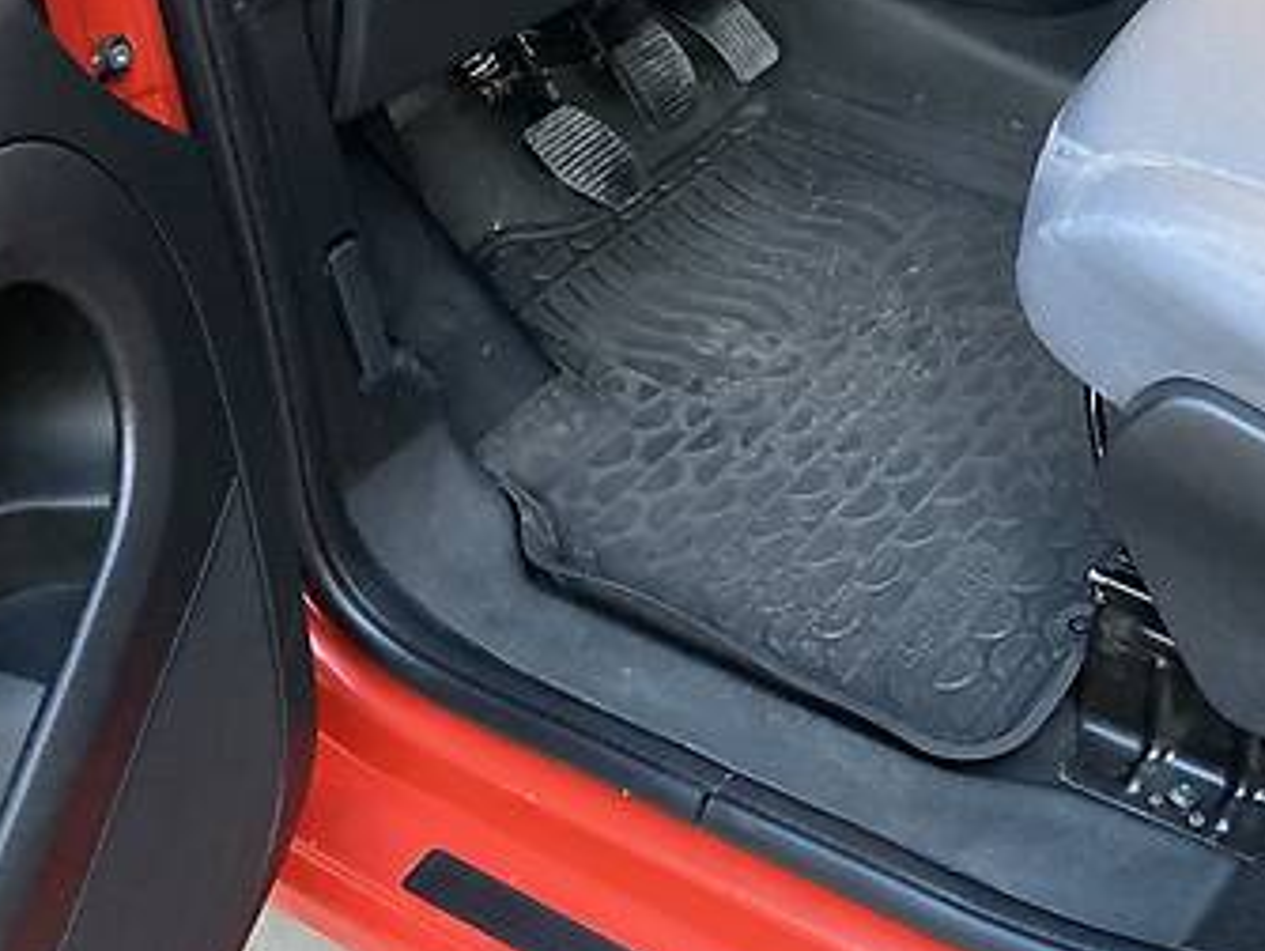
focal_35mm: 62
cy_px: -42
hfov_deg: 29.7
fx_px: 2268
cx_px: 1174
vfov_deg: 22.6
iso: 500
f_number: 1.8
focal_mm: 4.2
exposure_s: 1/60
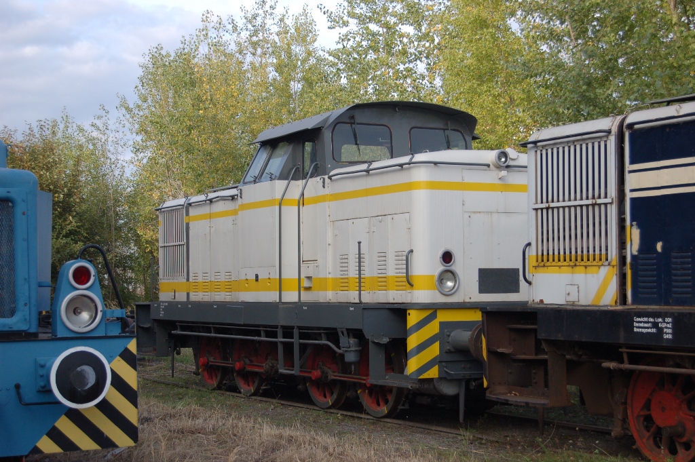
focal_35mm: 63
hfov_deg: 31.9
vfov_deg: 21.5
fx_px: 1215
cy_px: 231
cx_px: 348
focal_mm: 42
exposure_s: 1/500
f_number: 5.3
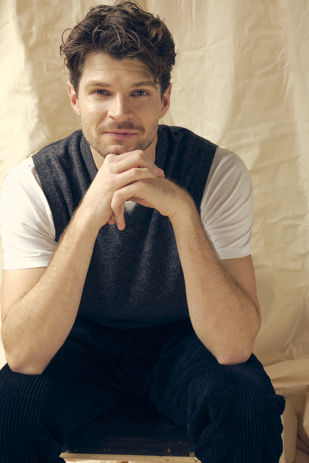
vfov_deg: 39.6
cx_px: 154
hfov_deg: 27.0
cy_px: 232
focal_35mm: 50
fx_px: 644
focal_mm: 33
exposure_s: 1/125
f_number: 8
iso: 400
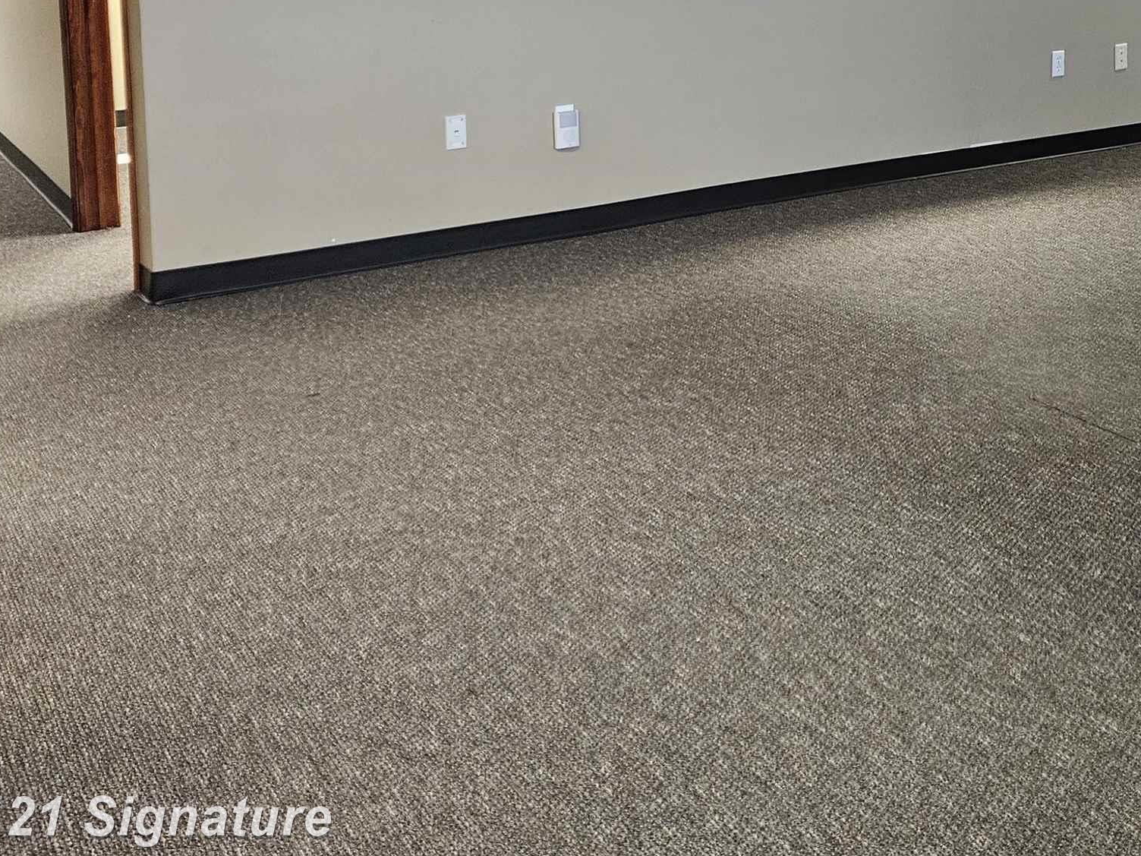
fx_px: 1549
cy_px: 30
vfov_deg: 29.2
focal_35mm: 47
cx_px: 831
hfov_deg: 39.5
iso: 640
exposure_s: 1/120
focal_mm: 5.4
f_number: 1.8
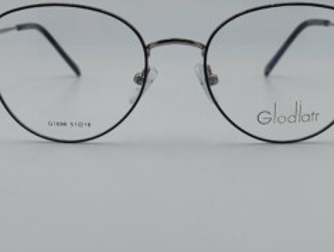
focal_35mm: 37
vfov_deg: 38.6
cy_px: 100
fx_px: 358
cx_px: 173
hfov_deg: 50.0
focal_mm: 5.23
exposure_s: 1/1836
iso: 40
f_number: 1.8
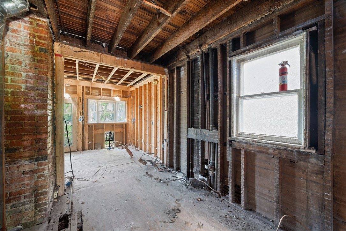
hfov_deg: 104.2
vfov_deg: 81.2
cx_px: 173
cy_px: 116
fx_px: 135
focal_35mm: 14
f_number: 8
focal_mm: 14
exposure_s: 3
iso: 400
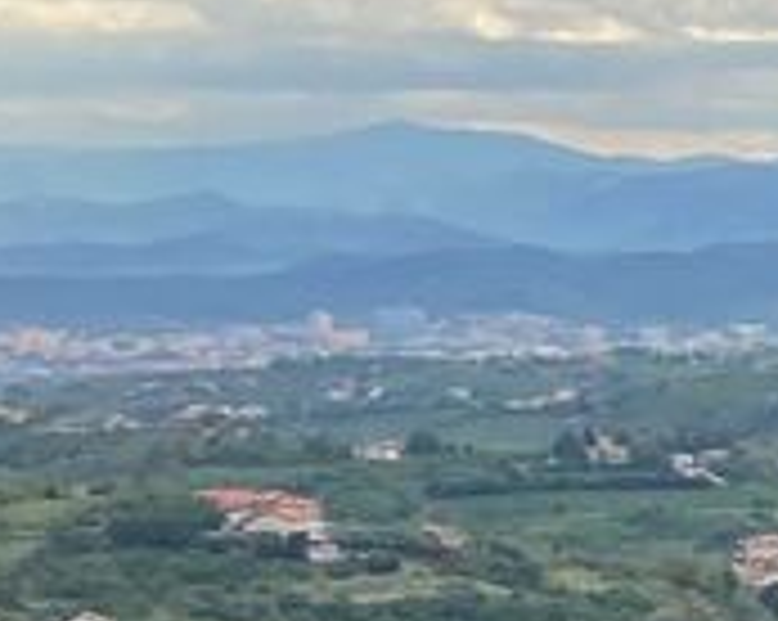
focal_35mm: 228
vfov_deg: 6.5
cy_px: 1305
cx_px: 2707
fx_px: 5244
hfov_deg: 7.1
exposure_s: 1/1297
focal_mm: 3.99
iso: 20
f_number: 1.8
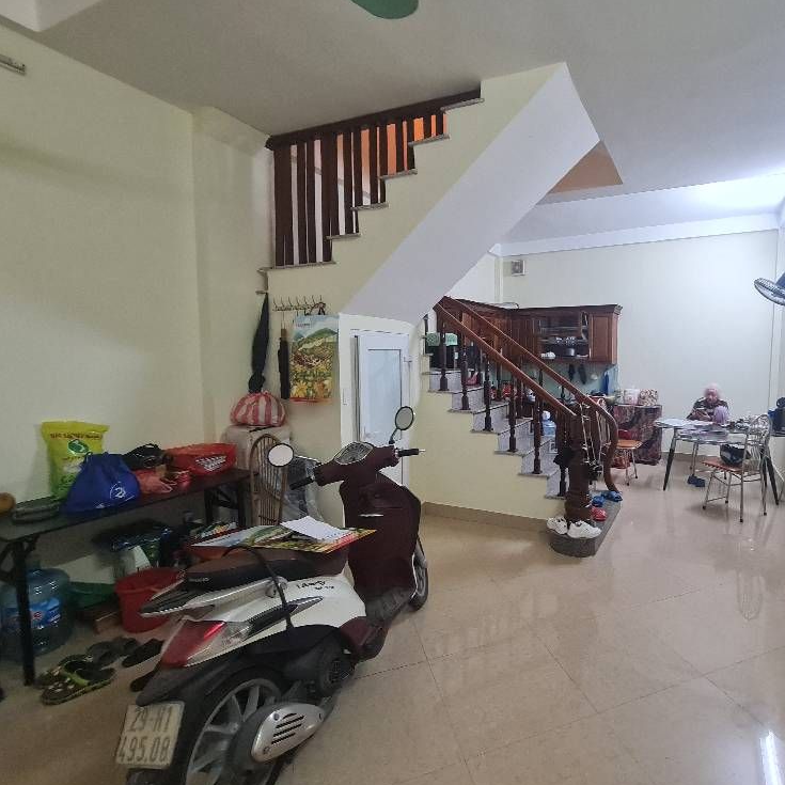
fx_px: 411
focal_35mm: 16
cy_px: 389
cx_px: 494
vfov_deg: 87.4
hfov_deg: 85.6
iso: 320
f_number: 2.2
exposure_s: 1/33
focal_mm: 2.2
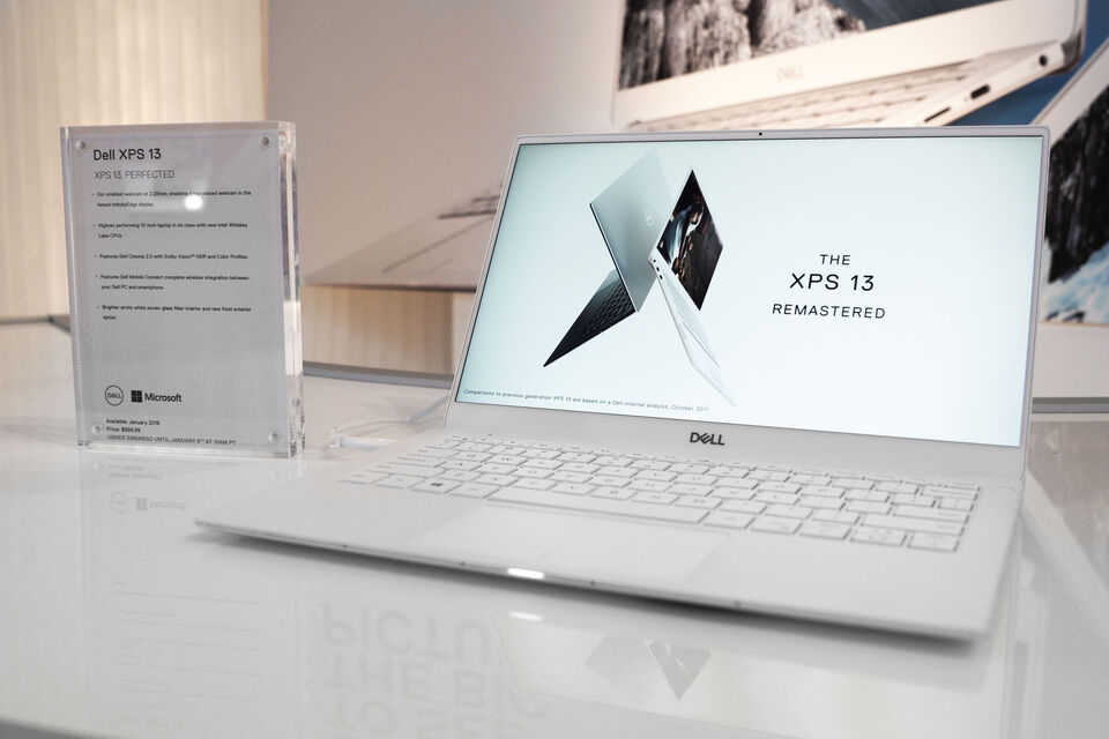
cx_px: 554
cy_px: 370
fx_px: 1109
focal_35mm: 36
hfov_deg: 53.1
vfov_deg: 36.9
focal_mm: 24
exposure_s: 1/125
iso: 800
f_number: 4.5
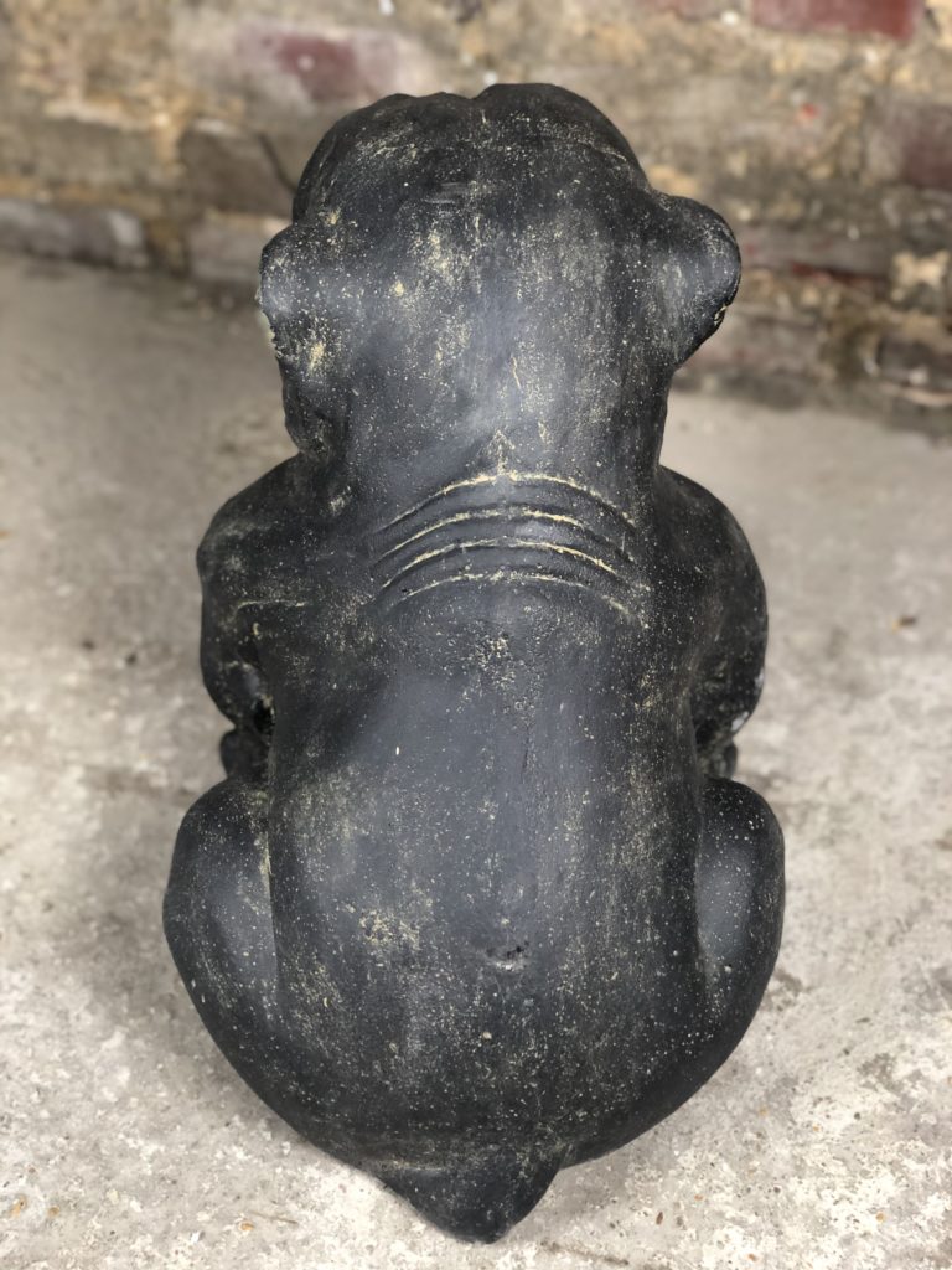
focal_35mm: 52
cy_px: 635
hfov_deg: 28.0
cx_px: 476
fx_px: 1907
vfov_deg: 36.8
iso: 125
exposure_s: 1/33
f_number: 2.4
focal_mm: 6
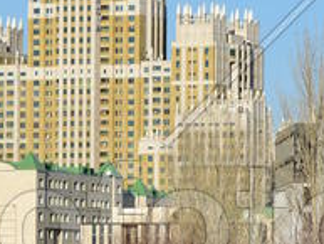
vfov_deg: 4.3
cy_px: 232
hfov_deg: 5.7
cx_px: 76
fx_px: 3241
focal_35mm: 346
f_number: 11
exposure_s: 1/200
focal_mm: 80
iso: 100
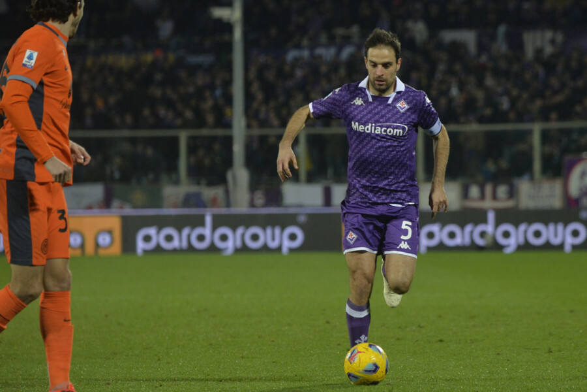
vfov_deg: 5.1
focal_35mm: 270
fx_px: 4402
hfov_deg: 7.6
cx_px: 294
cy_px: 196
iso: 2500
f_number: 5.6
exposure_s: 1/1000
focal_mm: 270
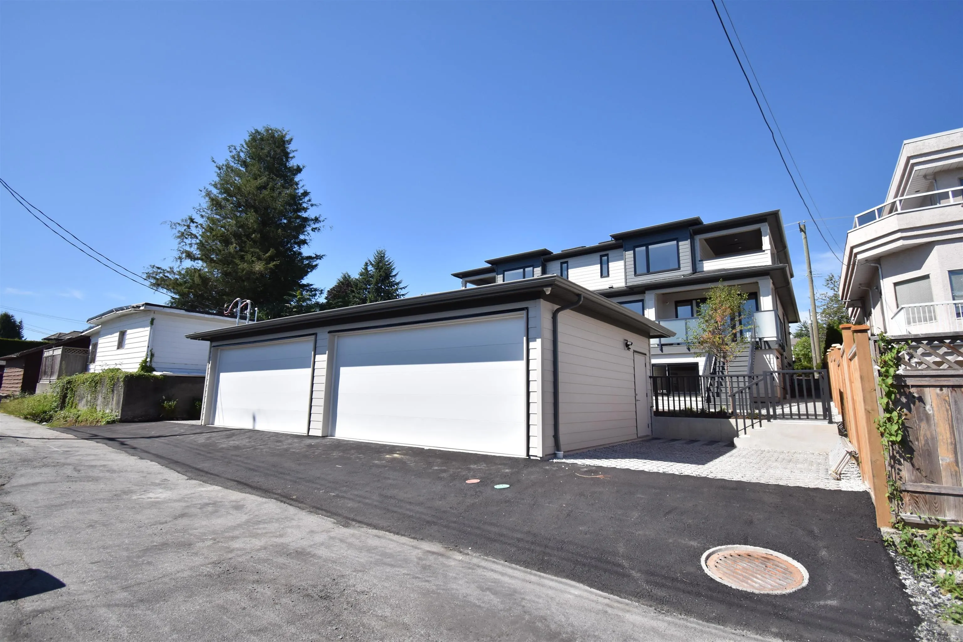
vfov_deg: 72.1
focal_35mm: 16
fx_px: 441
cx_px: 482
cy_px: 321
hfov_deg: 95.0
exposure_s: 1/4000
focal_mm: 11
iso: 320
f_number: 5
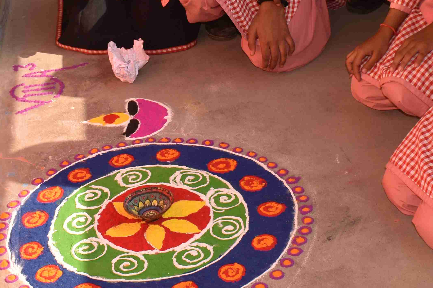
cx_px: 203
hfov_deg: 23.9
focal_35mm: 85
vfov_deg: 15.9
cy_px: 45
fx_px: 1022
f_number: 8
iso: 100
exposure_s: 1/200
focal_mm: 20
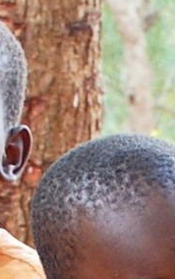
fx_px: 2254
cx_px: 421
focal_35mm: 296
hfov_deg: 4.4
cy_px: 579
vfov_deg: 6.8
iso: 200
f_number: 4
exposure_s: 1/60
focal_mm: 22
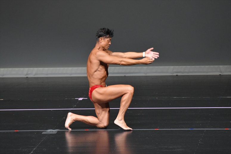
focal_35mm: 375
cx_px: 116
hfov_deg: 5.5
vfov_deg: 3.7
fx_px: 2405
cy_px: 77
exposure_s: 1/400
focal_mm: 250
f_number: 5.6
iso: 4000
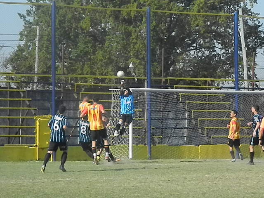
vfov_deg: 6.7
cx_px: 132
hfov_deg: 9.0
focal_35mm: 221
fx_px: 1685
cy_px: 99
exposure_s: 1/1600
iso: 400
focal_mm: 39.7
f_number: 5.4
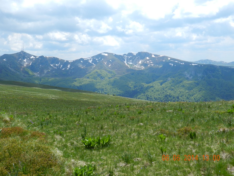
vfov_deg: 37.7
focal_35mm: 38
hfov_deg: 49.0
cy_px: 88
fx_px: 257
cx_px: 117
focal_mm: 6.7
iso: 160
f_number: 4.5
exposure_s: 1/1000
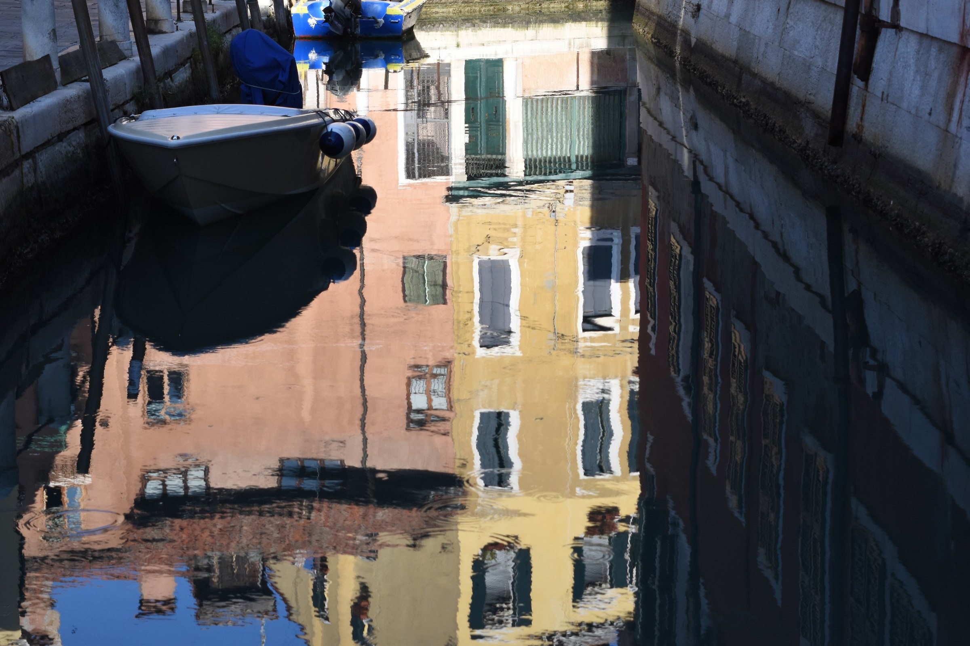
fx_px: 2101
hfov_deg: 26.0
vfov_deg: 17.5
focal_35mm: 78
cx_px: 485
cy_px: 323
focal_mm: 52
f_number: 5.6
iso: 640
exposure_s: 1/1250
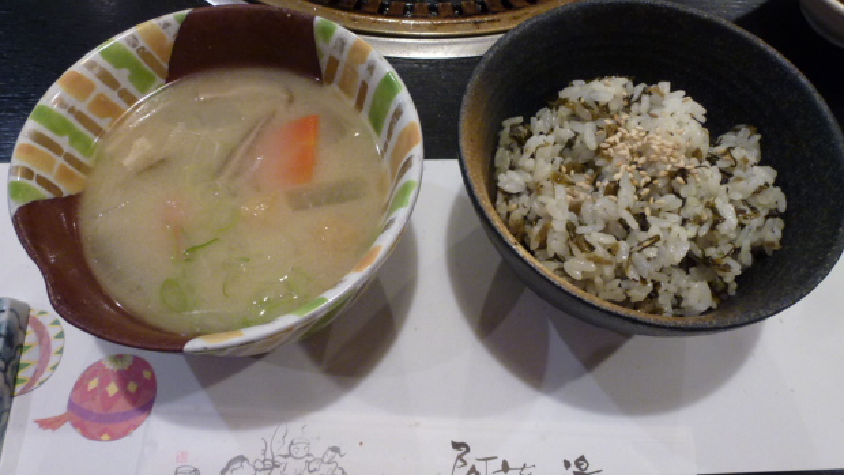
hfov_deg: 69.9
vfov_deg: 42.9
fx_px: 604
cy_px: 249
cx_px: 425
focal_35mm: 27
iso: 200
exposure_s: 1/4
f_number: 3.3
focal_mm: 4.3
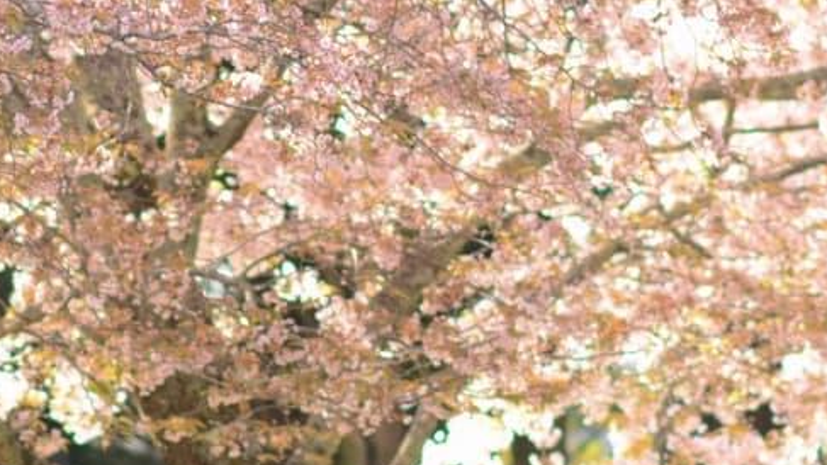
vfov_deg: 1.9
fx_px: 13740
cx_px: 396
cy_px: 20
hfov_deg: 3.4
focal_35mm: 627
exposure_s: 1/640
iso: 400
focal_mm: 135
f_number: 3.2
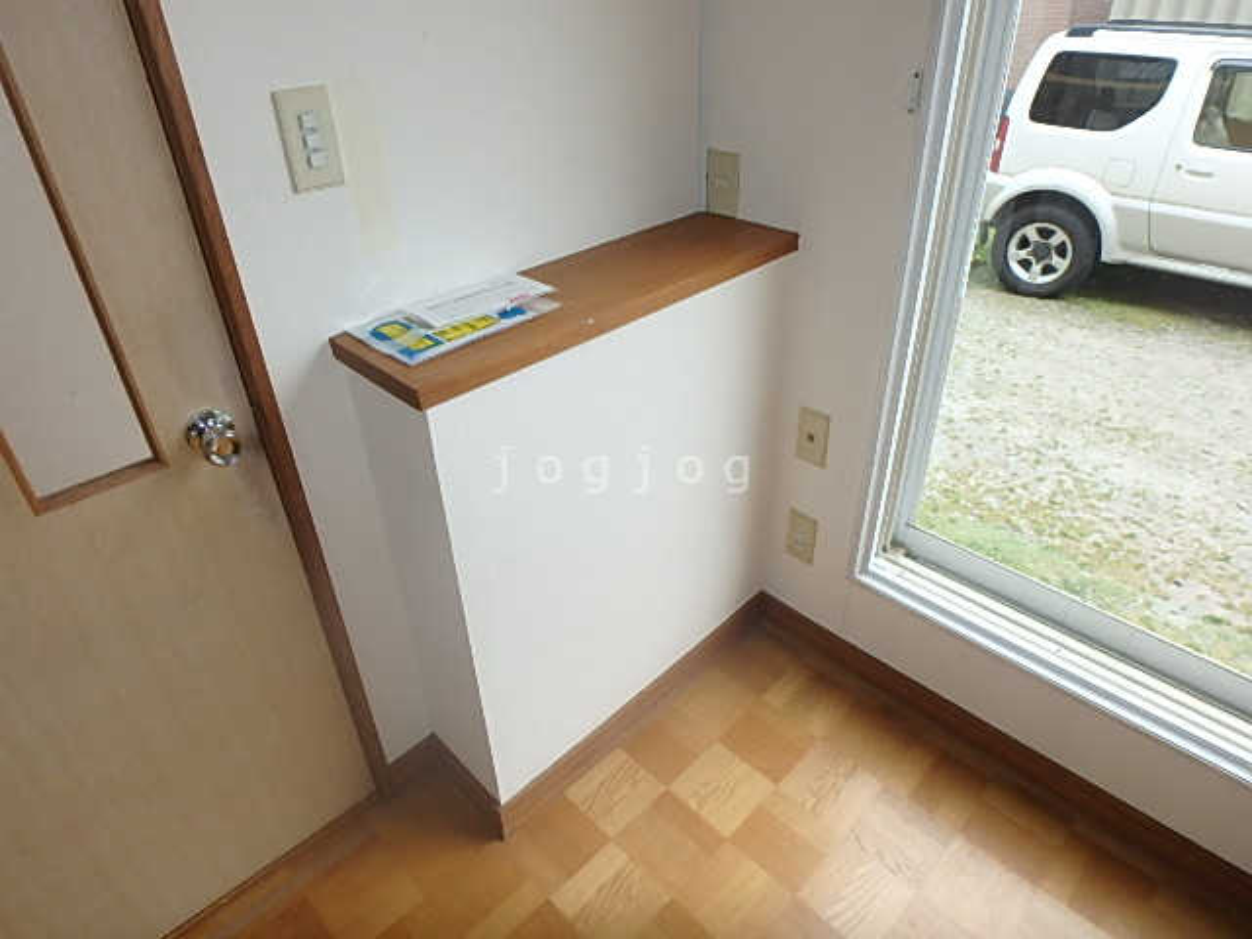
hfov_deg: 79.0
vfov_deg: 63.4
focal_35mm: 21
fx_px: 760
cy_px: 470
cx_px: 626
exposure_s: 1/60
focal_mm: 3.7
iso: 125
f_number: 3.5
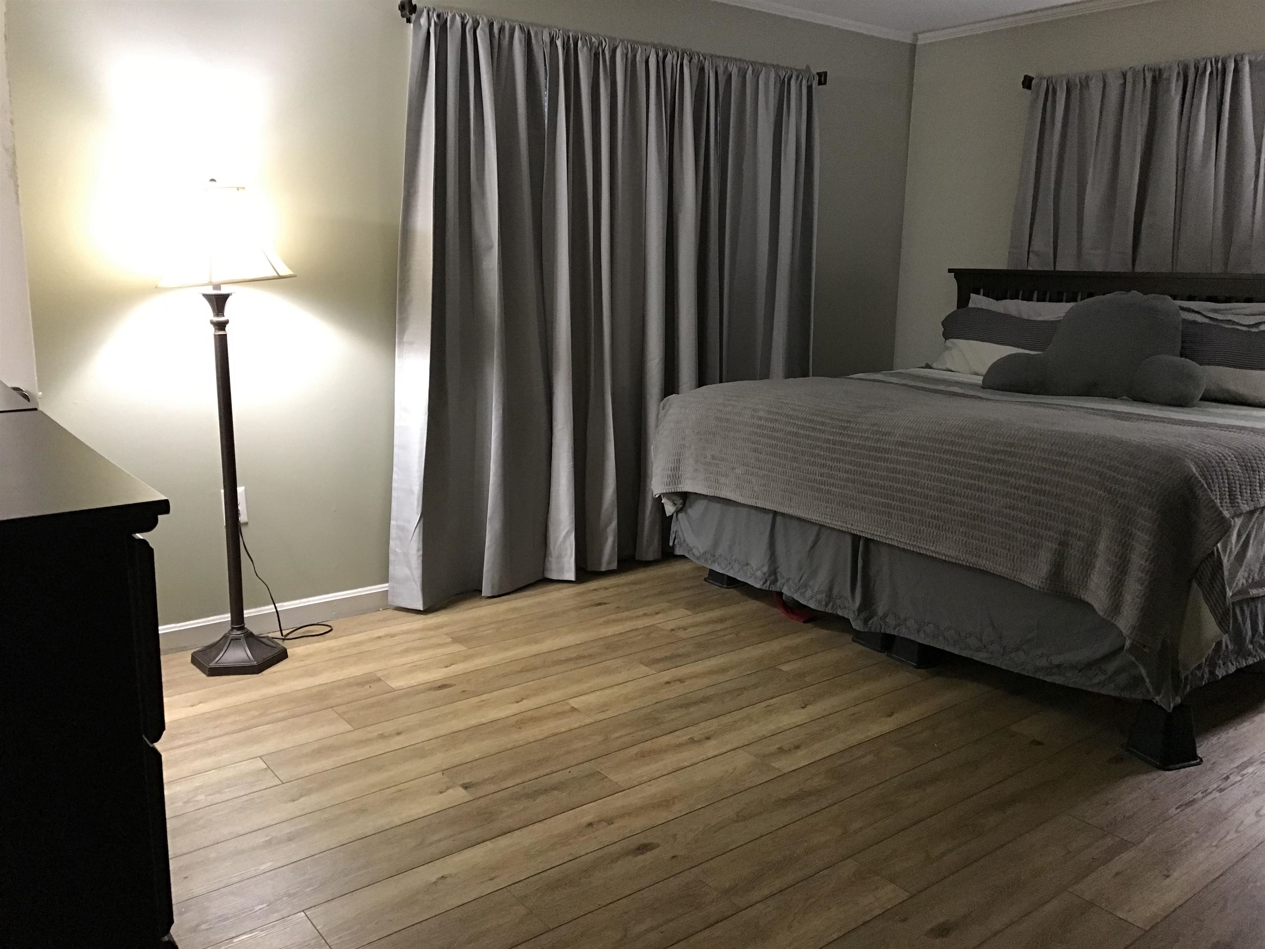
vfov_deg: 49.7
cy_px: 474
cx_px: 632
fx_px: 1023
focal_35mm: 28
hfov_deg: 63.4
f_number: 1.8
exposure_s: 1/20
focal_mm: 3.99
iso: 200
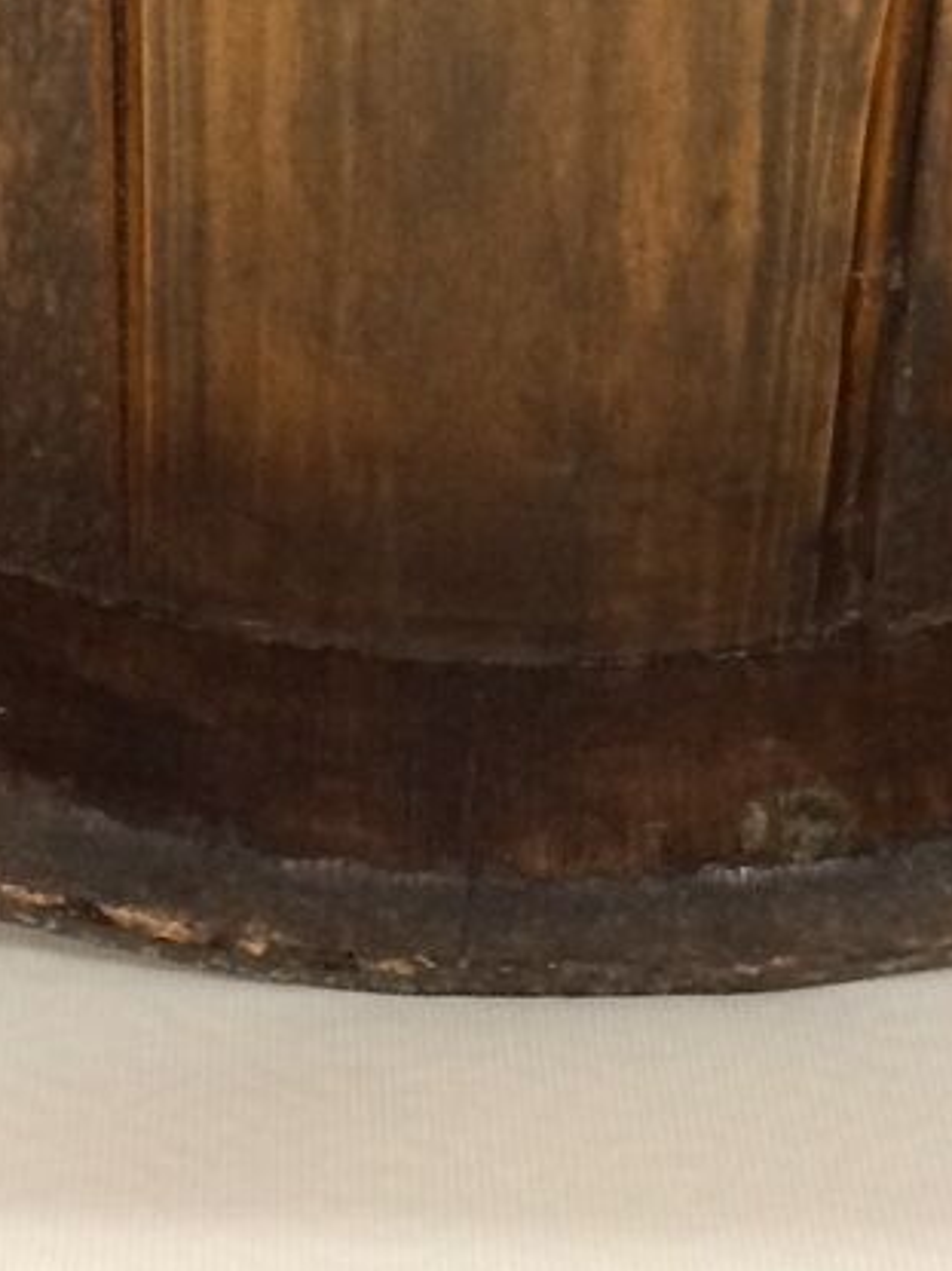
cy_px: -674
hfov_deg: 13.0
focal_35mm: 114
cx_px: 631
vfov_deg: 15.8
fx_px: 4182
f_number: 2.2
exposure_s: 1/33
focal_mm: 4.15
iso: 200
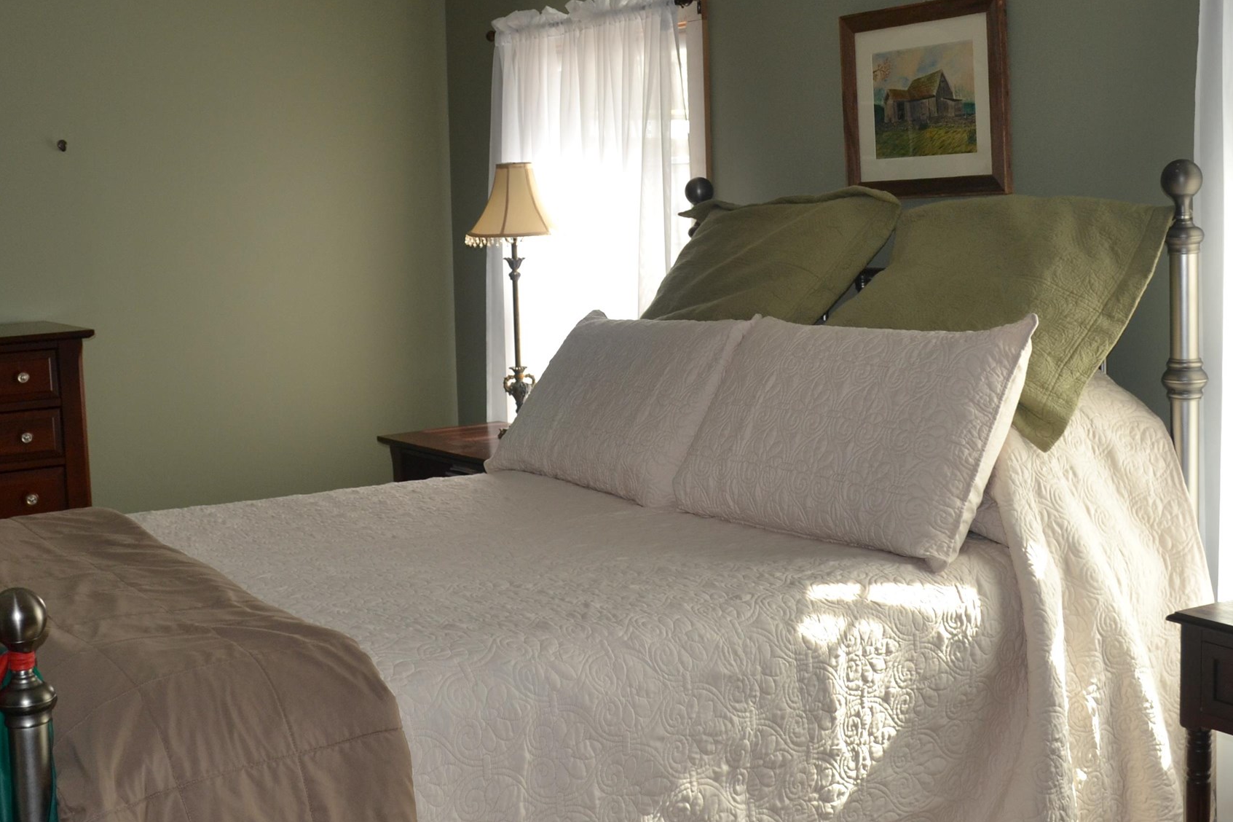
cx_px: 559
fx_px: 1678
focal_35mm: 49
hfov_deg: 40.3
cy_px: 335
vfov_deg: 27.5
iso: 180
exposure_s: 1/125
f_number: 4
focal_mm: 18
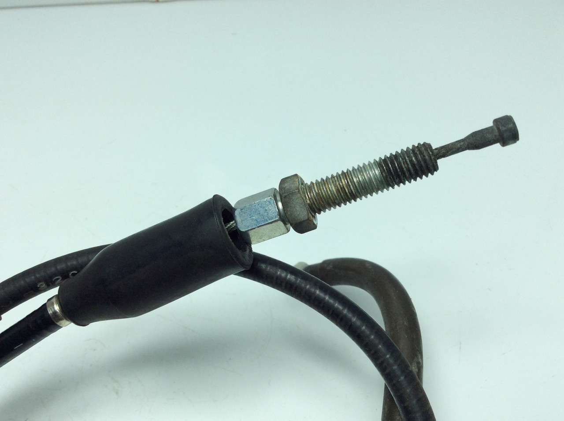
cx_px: 282
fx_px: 521
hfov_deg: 56.9
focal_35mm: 32
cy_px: 210
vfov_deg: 44.1
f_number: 2.4
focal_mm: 3.3
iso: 32
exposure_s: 1/510
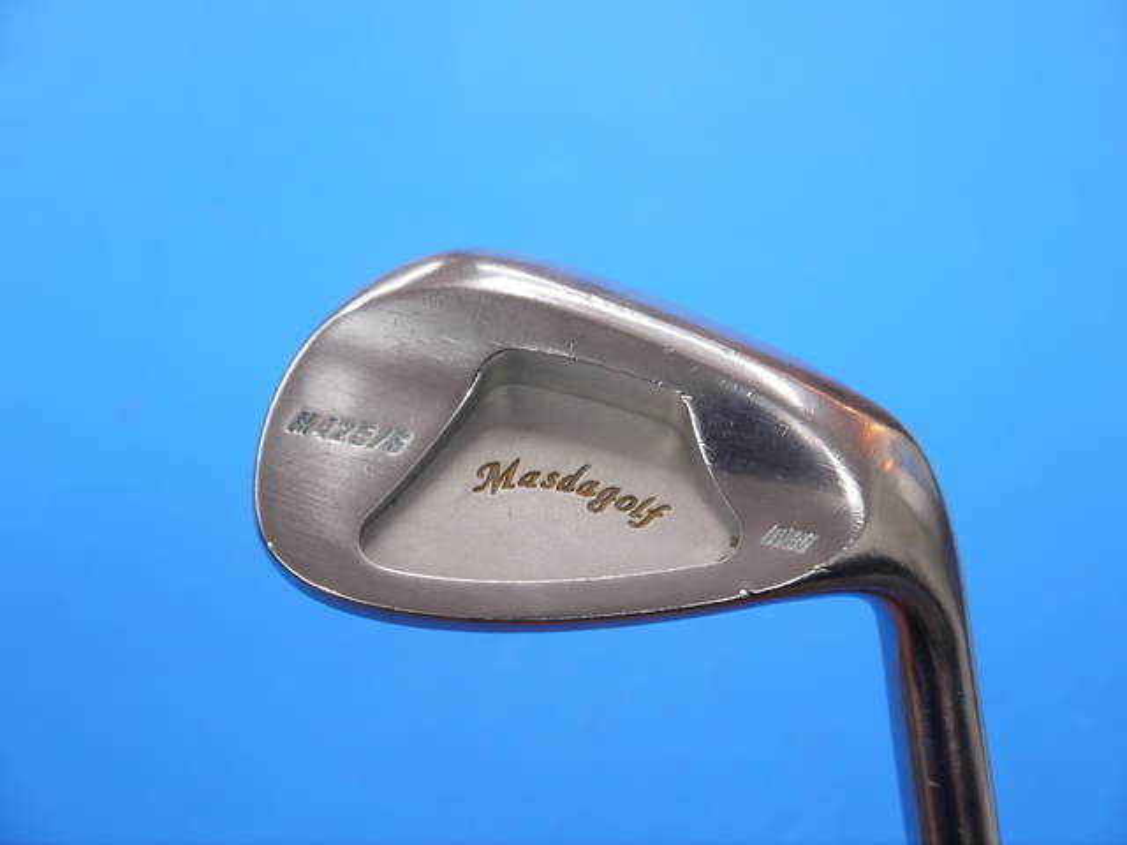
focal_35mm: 58
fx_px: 1888
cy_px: 422
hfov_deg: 33.2
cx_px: 564
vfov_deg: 25.2
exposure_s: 1/60
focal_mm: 29
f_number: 4.9
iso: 250
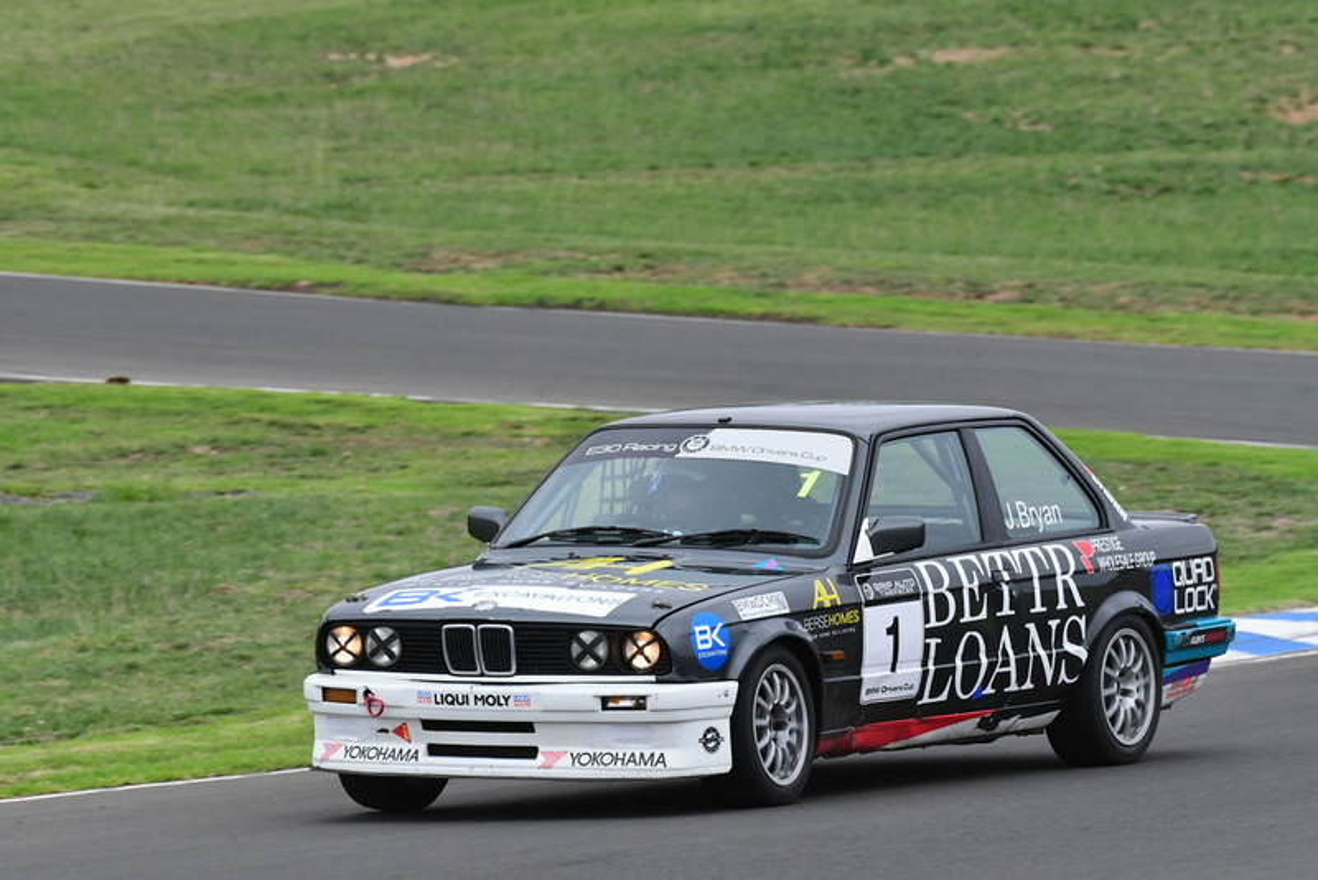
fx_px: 15381
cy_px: 440
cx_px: 659
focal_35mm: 420
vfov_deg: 3.3
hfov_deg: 4.9
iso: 2000
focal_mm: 280
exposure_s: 1/640
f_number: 9
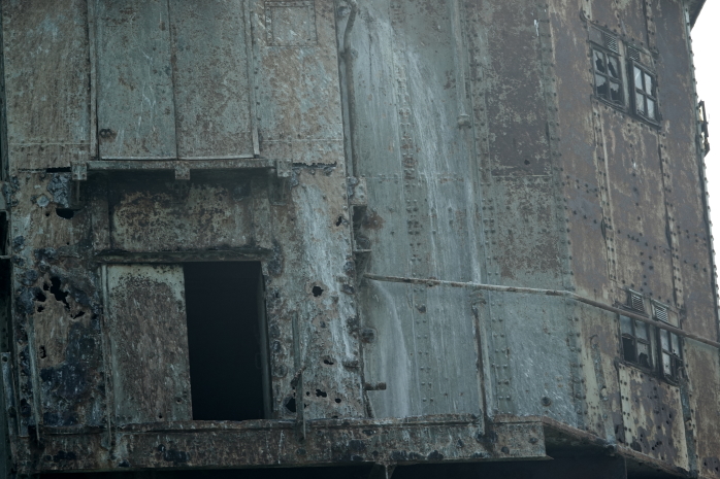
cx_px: 360
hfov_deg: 9.9
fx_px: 4139
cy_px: 240
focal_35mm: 207
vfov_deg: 6.6
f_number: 4
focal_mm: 75.77
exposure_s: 1/400
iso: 100
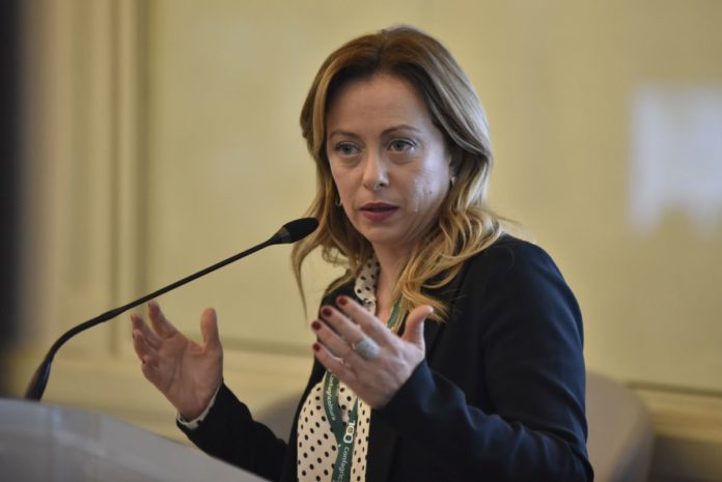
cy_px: 241
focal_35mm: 185
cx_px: 361
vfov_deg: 7.4
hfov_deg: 11.1
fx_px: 3712
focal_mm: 185
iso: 3200
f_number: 2.8
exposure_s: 1/250
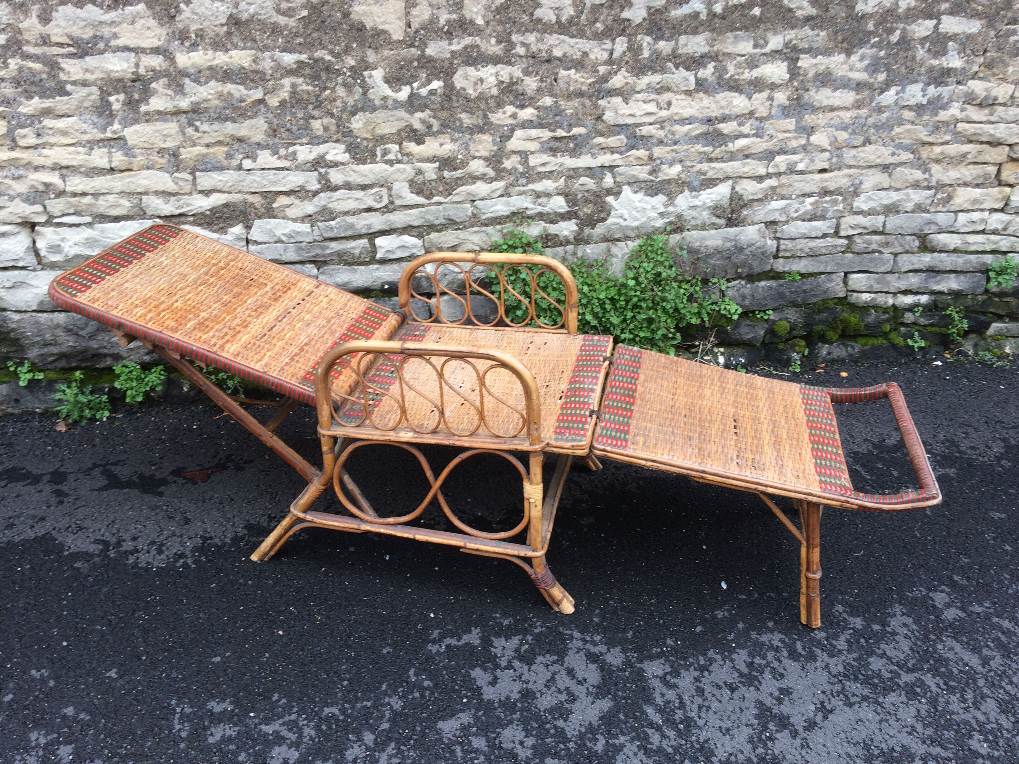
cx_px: 510
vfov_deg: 48.2
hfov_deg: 61.7
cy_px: 382
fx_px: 854
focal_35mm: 29
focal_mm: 4.15
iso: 32
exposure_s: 1/100
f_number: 2.2
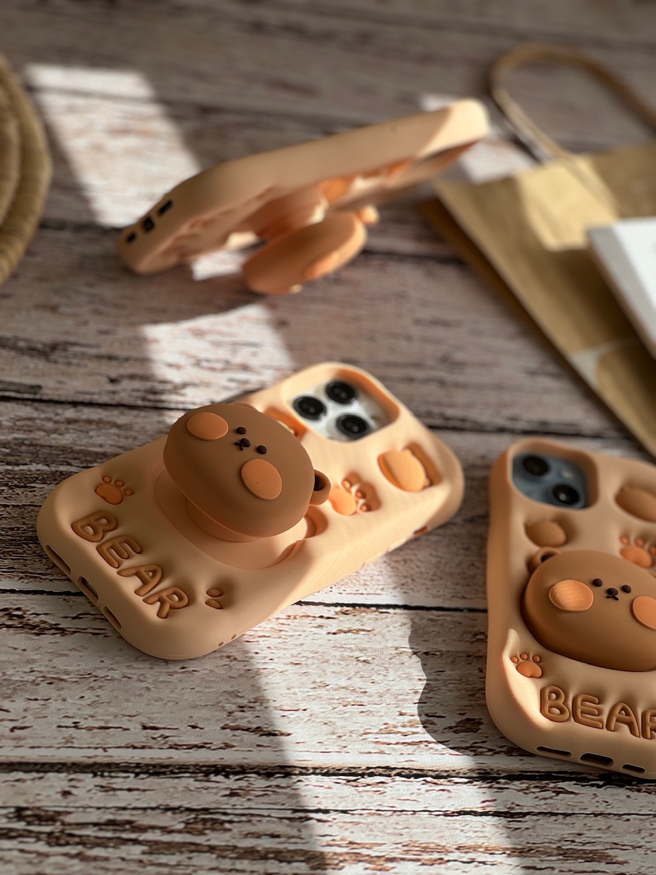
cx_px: 328
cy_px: 438
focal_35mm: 77
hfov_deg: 19.1
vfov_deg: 25.3
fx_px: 1946
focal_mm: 9
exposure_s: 1/344
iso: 25
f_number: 2.8
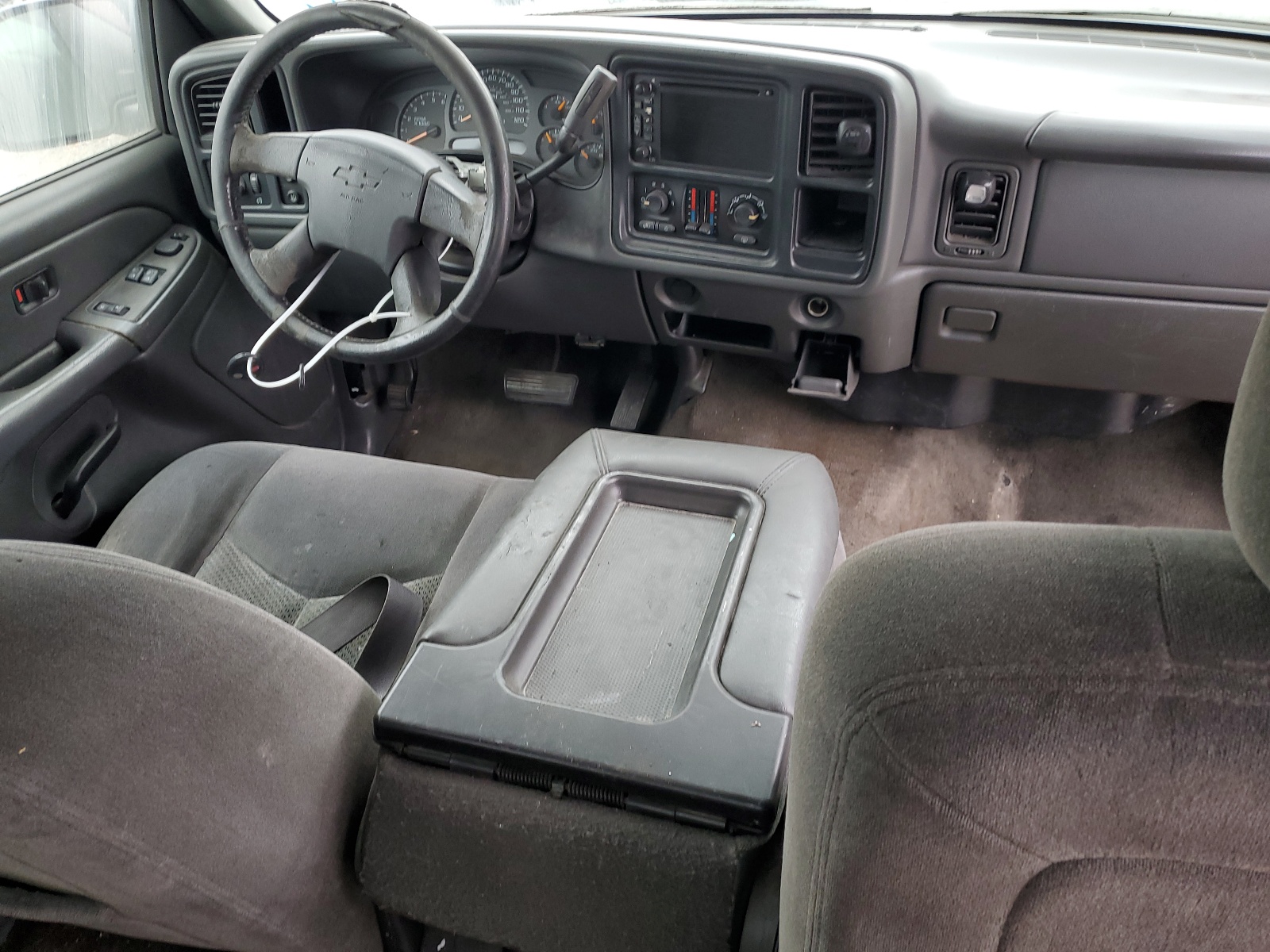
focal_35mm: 26
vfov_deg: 53.1
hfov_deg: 67.3
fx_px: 954
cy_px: 476
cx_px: 635
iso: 59
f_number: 1.5
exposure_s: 1/60.2
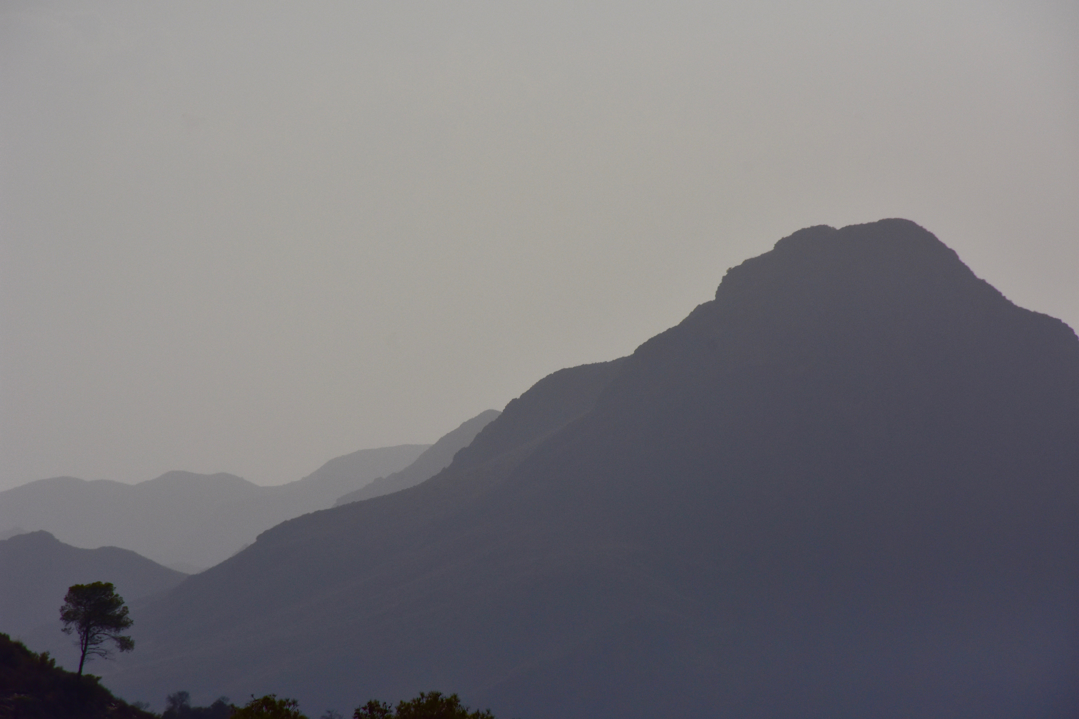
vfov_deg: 4.6
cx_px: 540
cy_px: 360
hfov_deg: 6.9
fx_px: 8991
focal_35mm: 300
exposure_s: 1/8000
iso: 400
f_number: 11
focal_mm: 200
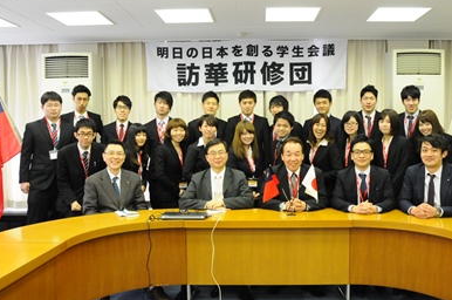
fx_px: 439
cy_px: 139
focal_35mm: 35
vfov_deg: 37.7
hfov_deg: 54.3
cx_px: 255
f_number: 5
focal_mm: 20
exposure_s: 1/80
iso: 2500
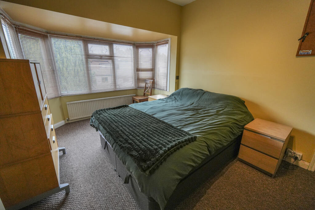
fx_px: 131
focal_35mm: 15
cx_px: 158
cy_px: 105
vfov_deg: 77.3
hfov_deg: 100.4
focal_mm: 10
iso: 1000
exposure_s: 1/160
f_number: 4
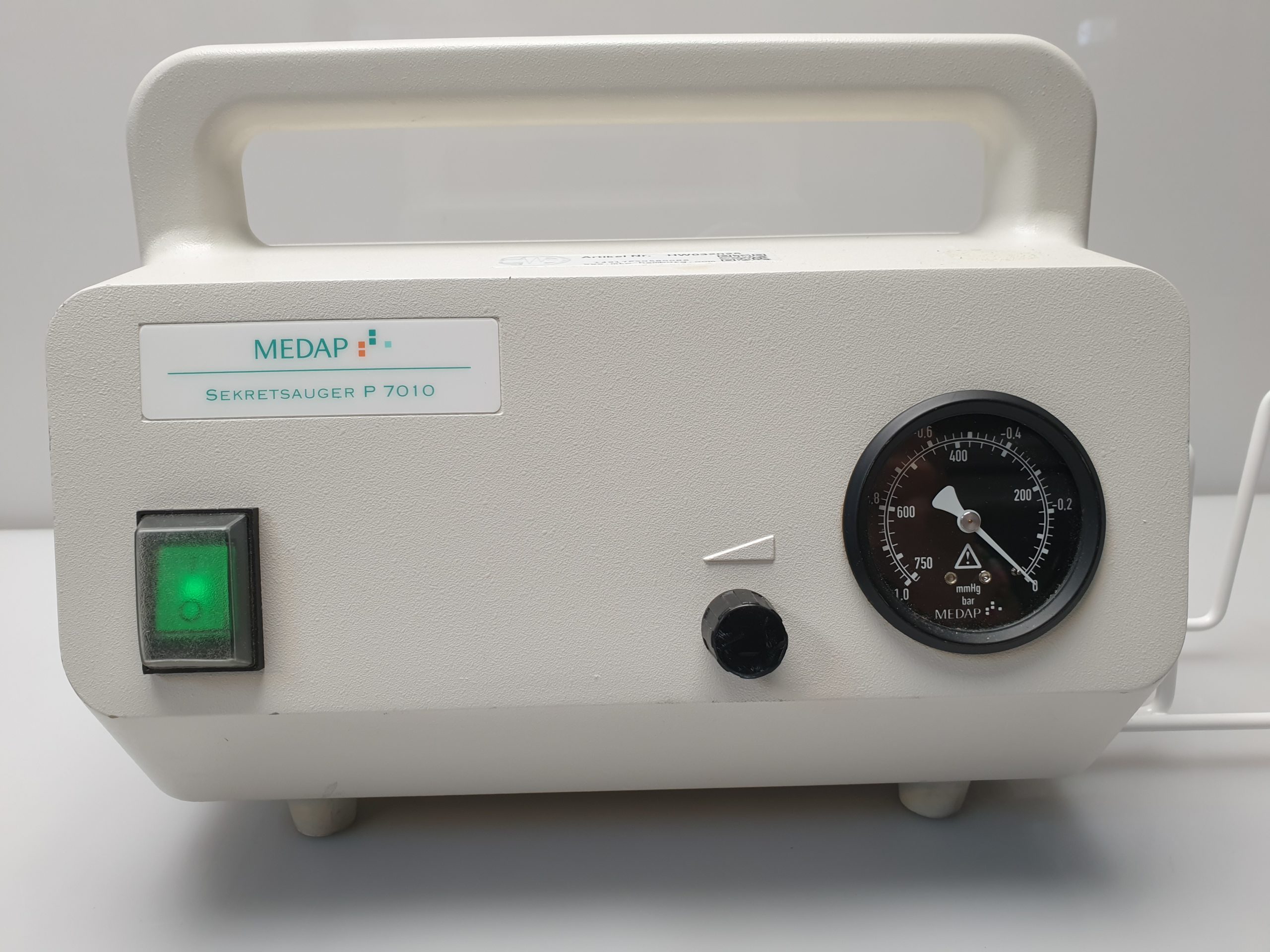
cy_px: 476
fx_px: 954
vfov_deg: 53.1
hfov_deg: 67.3
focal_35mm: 26
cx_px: 635
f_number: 2.4
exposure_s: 1/50
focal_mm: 4.3
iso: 64
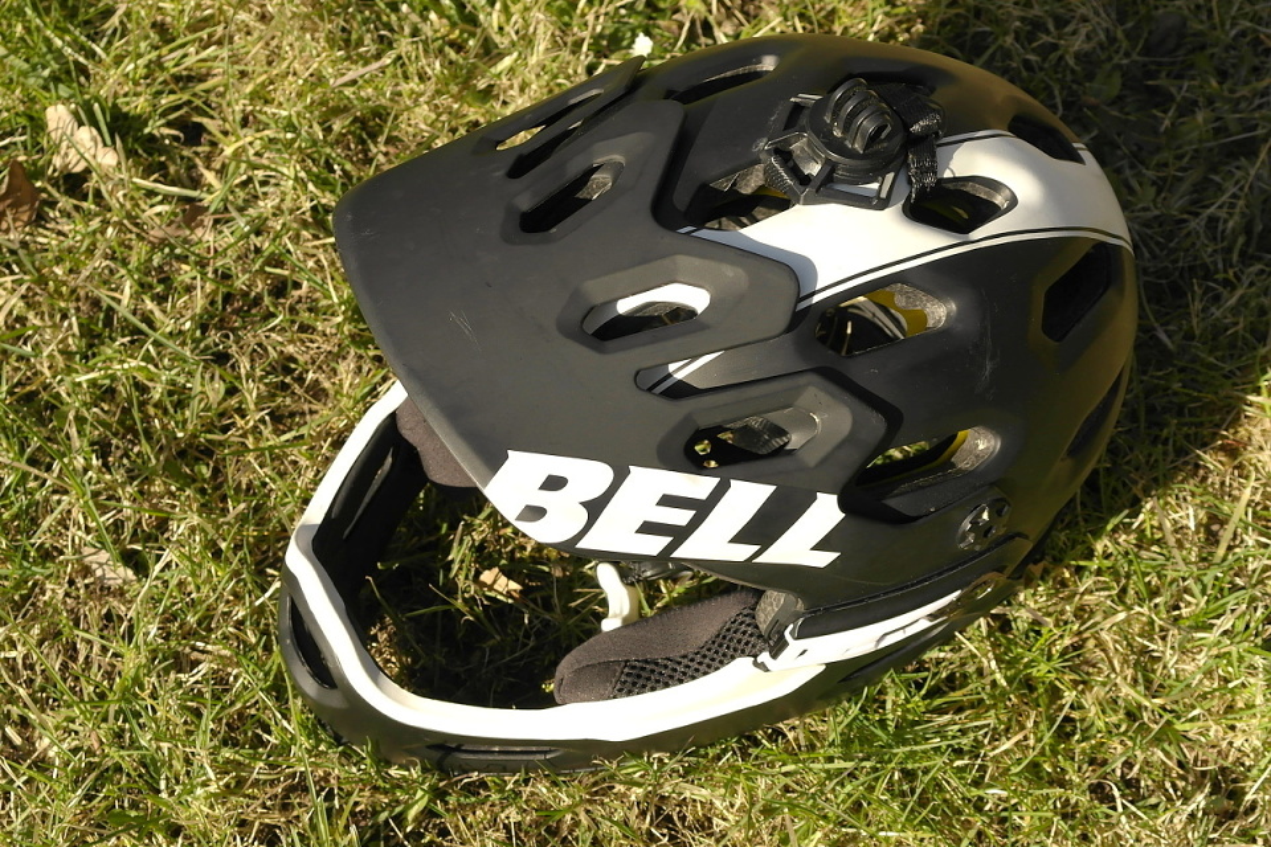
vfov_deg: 24.2
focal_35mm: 56
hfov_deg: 35.6
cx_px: 636
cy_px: 424
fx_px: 1977
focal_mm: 37
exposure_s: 1/250
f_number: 6.3
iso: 200
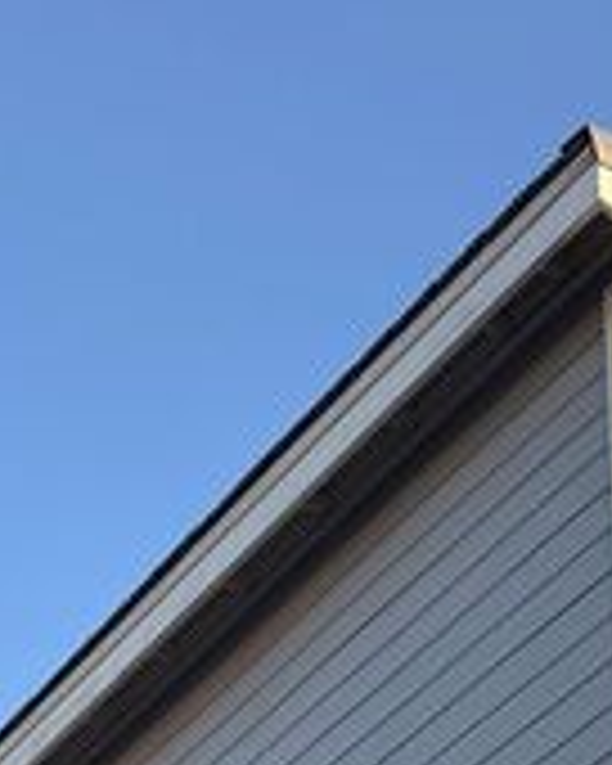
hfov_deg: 16.1
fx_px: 2083
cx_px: 716
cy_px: 1244
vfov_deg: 17.9
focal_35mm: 92
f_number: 1.78
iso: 80
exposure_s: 1/1553
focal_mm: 6.76
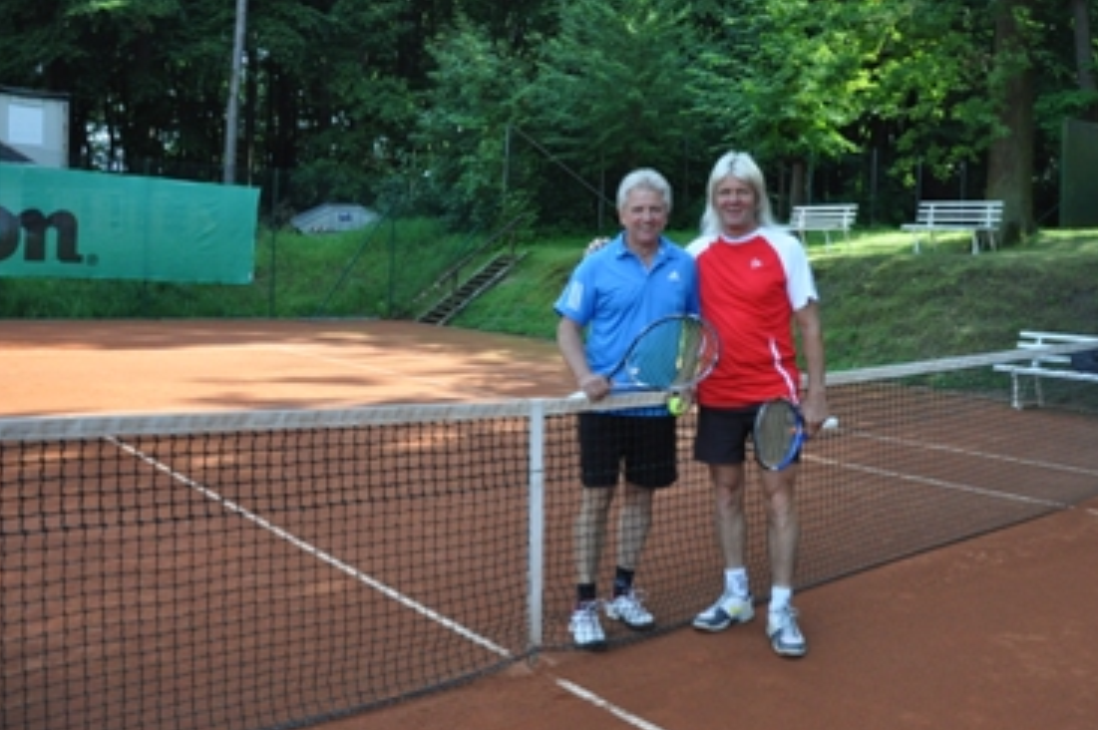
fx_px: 1006
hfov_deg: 56.8
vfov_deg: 39.8
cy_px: 305
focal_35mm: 33
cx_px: 664
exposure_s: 1/1000
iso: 800
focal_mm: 18
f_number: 3.5
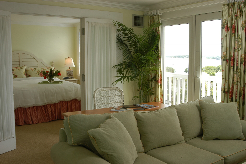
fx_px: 246
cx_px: 123
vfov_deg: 36.8
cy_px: 82
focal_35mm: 36
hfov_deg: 53.2
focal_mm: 24
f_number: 22
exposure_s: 1/6
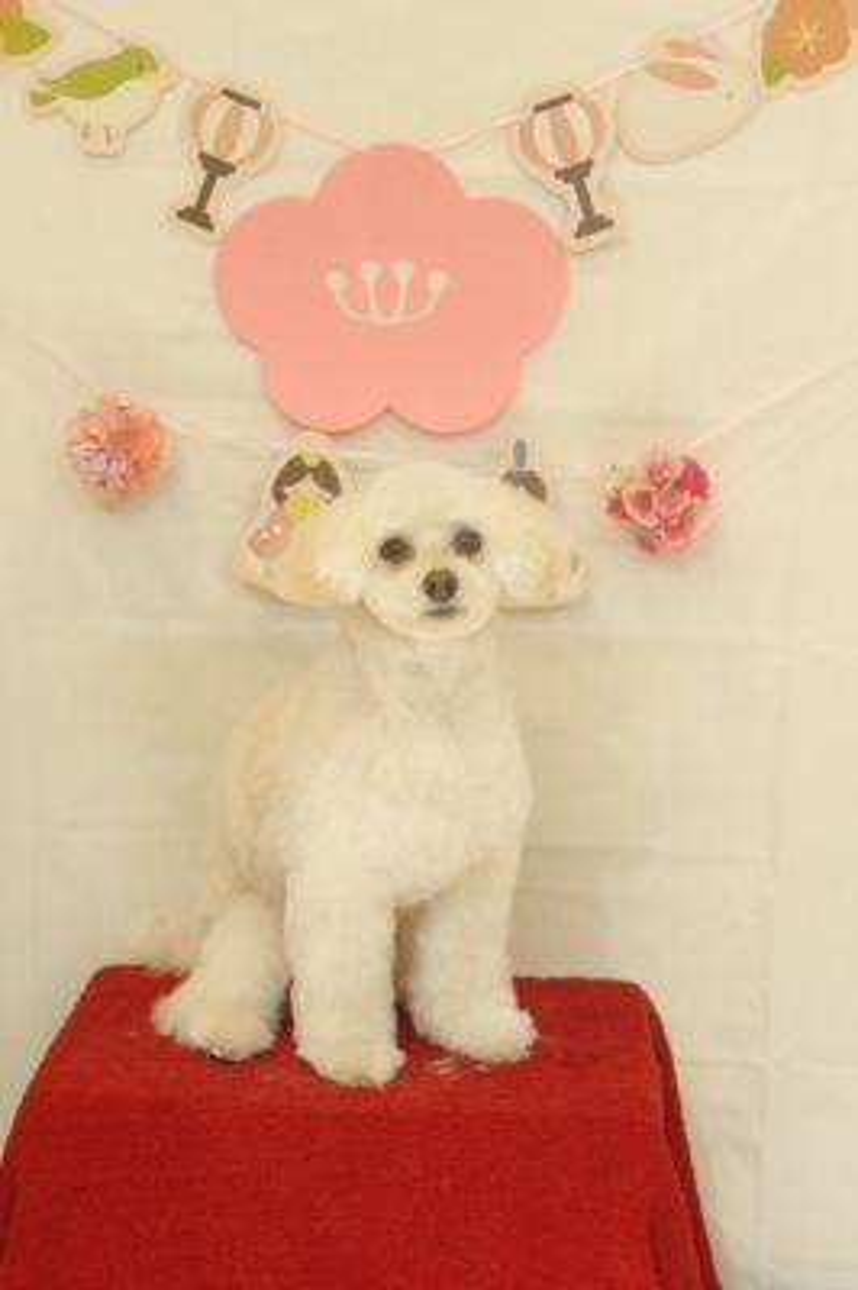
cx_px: 429
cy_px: 645
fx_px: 2292
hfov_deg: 21.2
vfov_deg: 31.4
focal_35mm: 64
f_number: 4.5
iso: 4000
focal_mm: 43
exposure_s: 1/200
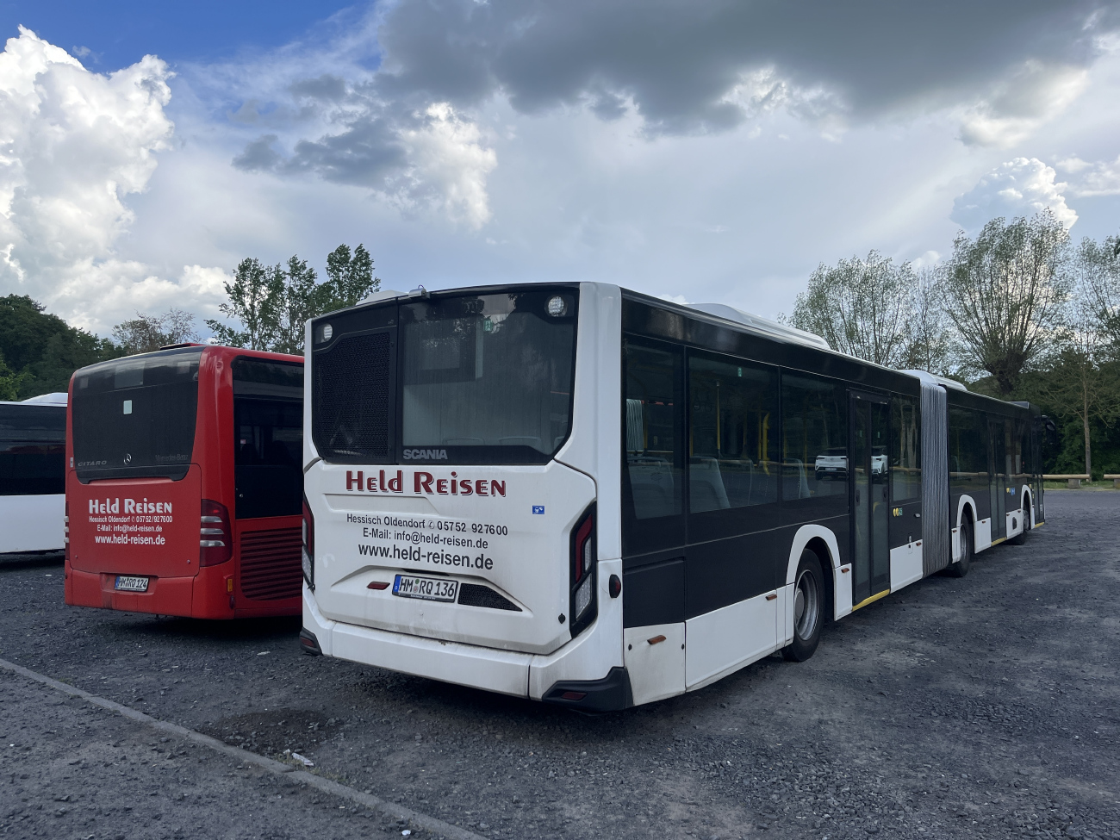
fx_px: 841
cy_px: 420
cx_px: 560
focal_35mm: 26
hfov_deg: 67.3
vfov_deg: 53.1
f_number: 1.6
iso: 50
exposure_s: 1/2179
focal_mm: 5.1
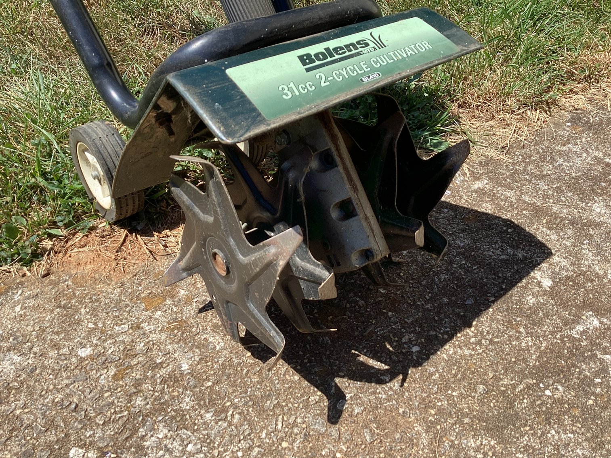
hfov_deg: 58.3
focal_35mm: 31
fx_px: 547
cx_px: 306
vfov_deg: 45.4
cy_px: 229
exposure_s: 1/715
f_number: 2.4
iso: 25
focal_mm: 3.3
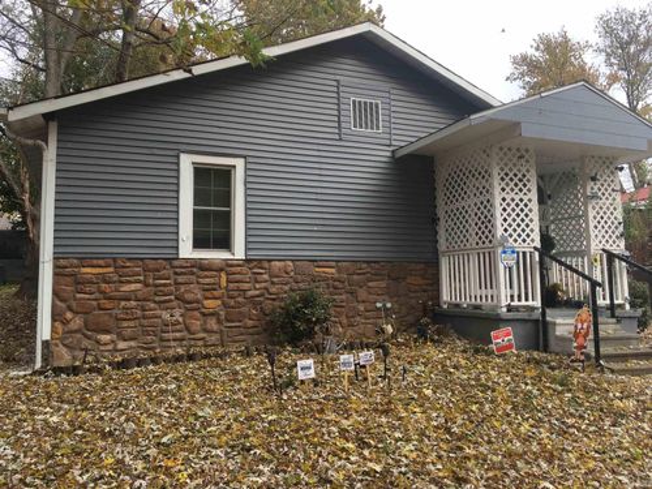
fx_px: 546
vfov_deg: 48.2
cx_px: 326
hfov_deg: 61.7
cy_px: 244
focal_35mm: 29
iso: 25
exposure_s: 1/381
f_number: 2.2
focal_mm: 4.15
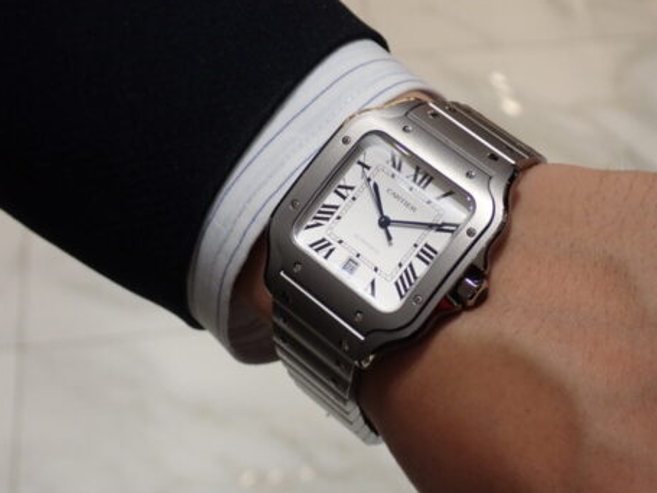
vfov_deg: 22.2
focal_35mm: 66
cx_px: 380
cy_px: 249
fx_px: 1252
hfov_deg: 29.4
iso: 200
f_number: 3.2
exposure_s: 1/100
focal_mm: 9.01
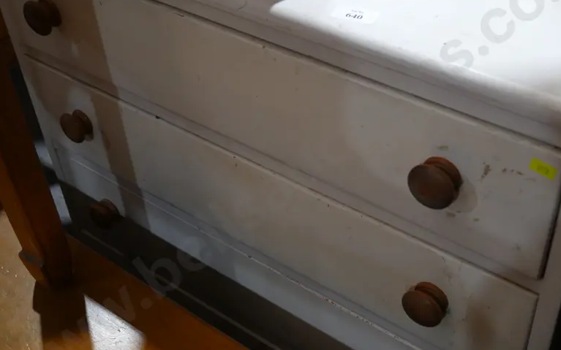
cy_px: 166
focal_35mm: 51
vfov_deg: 25.3
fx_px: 780
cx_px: 310
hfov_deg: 39.5
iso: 400
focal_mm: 18
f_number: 4
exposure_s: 1/60
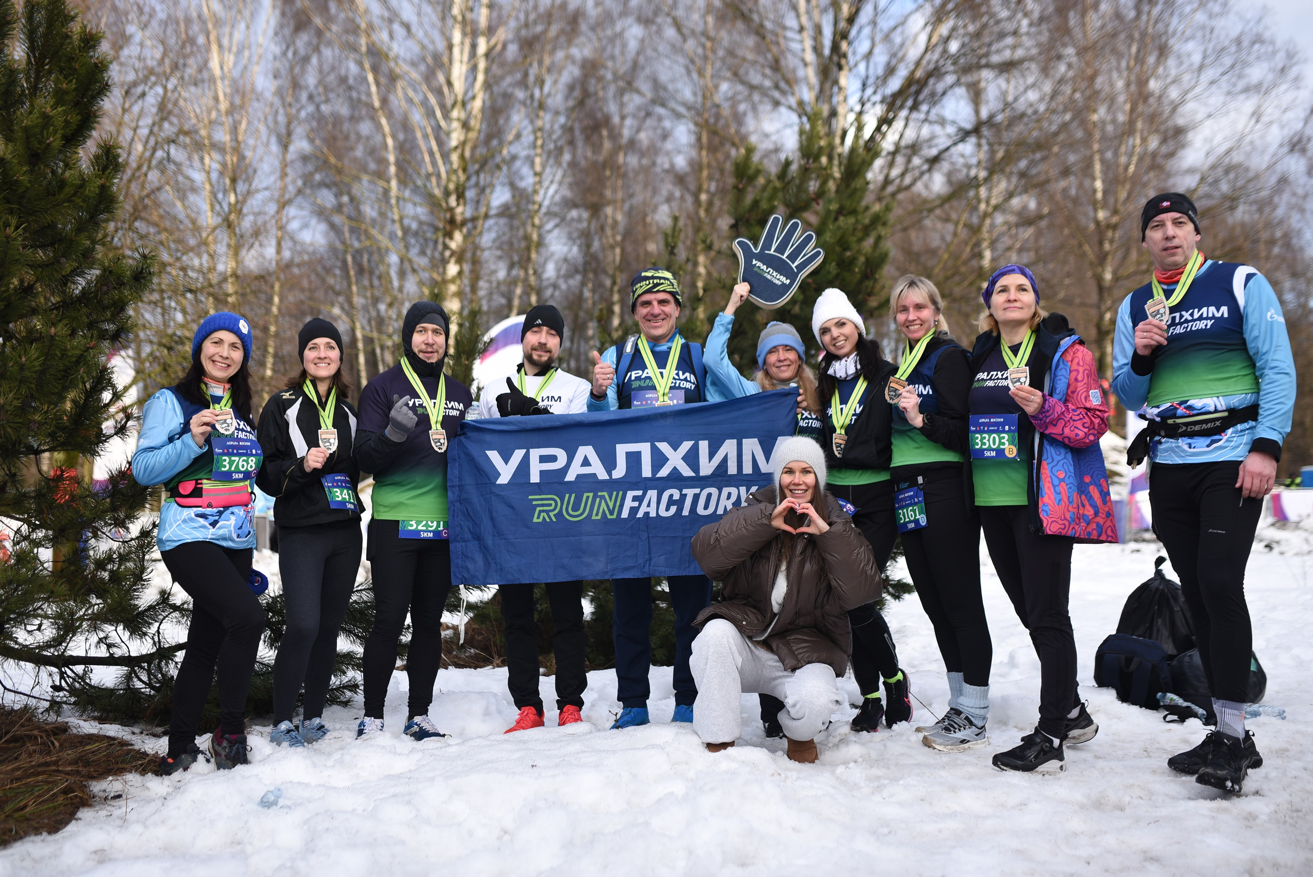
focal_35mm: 35
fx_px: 1277
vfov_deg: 37.9
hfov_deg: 54.4
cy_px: 438
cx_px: 656
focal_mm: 35
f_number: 1.8
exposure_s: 1/640
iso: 100
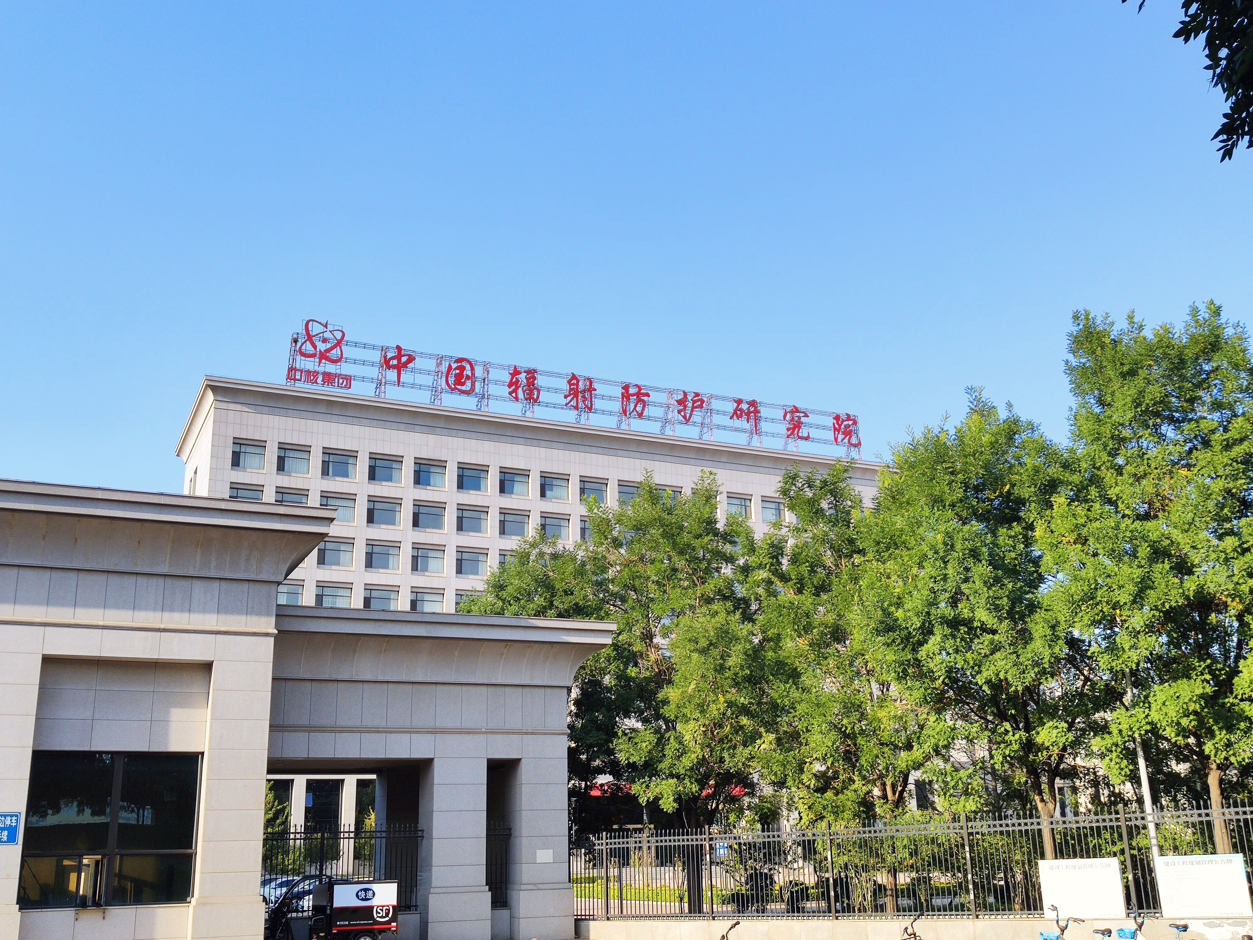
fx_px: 1231
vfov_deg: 41.8
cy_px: 470
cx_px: 626
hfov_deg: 54.0
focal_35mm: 34
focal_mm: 4.75
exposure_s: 1/1185
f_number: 1.75
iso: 112
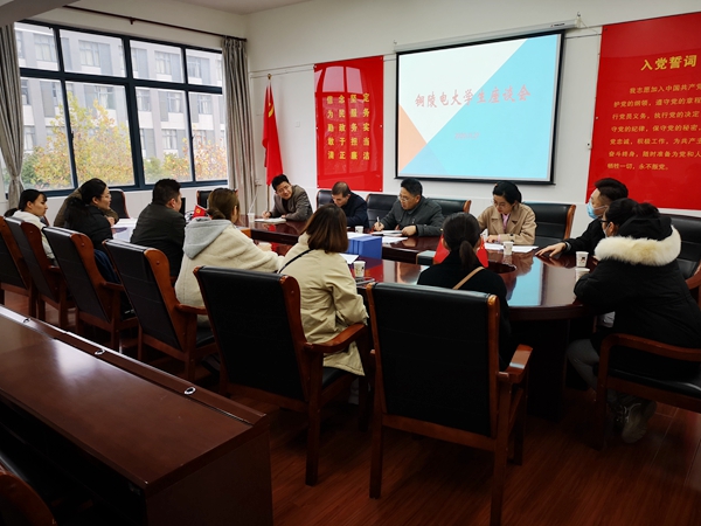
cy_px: 263
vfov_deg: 51.4
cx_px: 350
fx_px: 547
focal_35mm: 27
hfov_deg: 65.3
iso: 100
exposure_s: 1/50
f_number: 1.8
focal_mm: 5.58
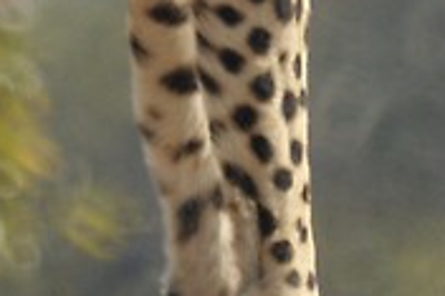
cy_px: -111
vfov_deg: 0.3
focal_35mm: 4266
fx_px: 52682
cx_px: -185
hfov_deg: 0.5
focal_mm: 500
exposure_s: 1/500
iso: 250
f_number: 8
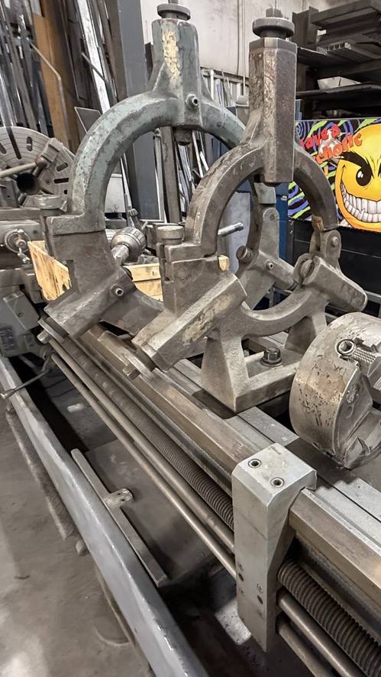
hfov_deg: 49.1
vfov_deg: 81.1
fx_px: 395
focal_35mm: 22
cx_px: 294
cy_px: 356
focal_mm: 2.22
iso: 800
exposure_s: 1/60
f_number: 2.2
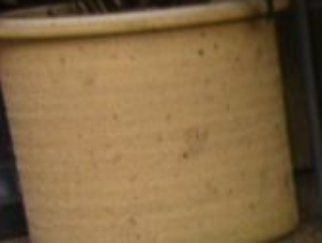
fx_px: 1939
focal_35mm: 208
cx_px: 985
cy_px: 490
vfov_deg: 6.9
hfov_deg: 8.1
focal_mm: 7.3
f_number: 2.8
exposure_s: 1/200
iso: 100
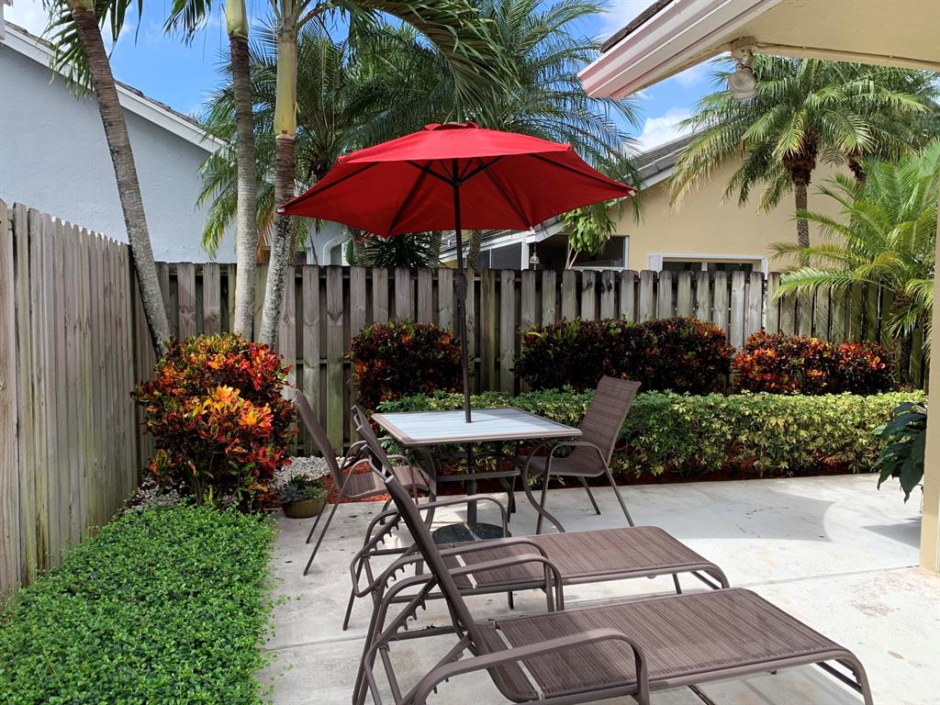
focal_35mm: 26
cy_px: 352
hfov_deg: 67.3
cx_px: 470
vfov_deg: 53.1
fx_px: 706
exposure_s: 1/529
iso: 25
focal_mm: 4.25
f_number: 1.8
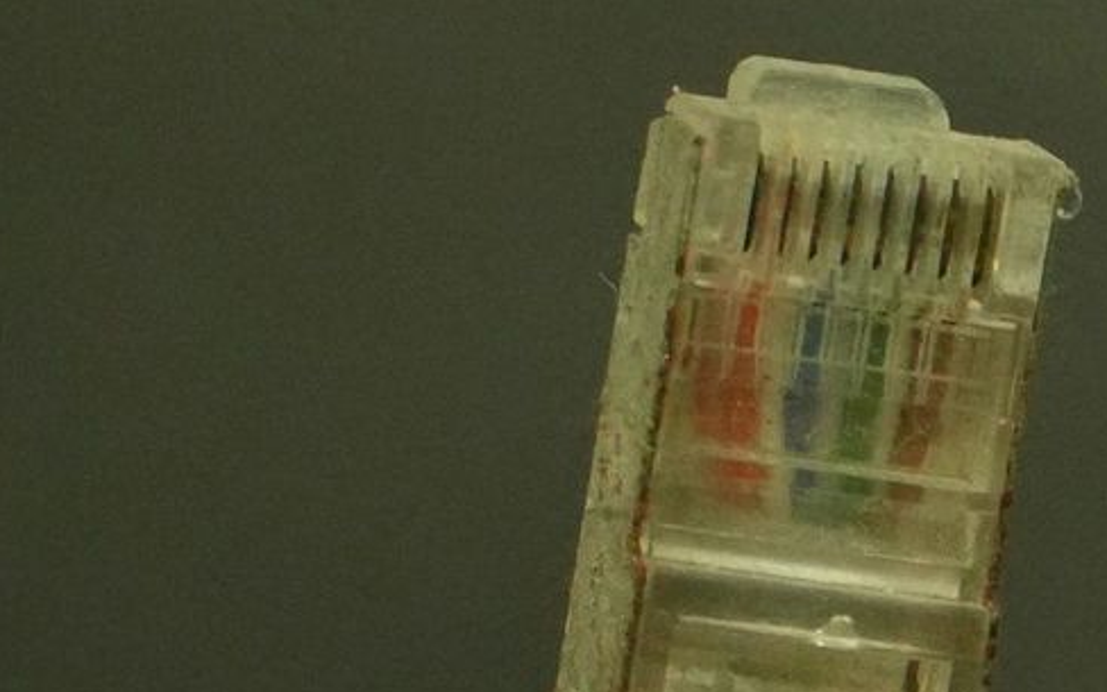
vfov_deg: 1.5
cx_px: 1873
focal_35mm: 897
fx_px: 27068
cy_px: 1402
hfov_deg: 2.3
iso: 6400
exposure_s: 1/50
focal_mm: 135
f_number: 5.6
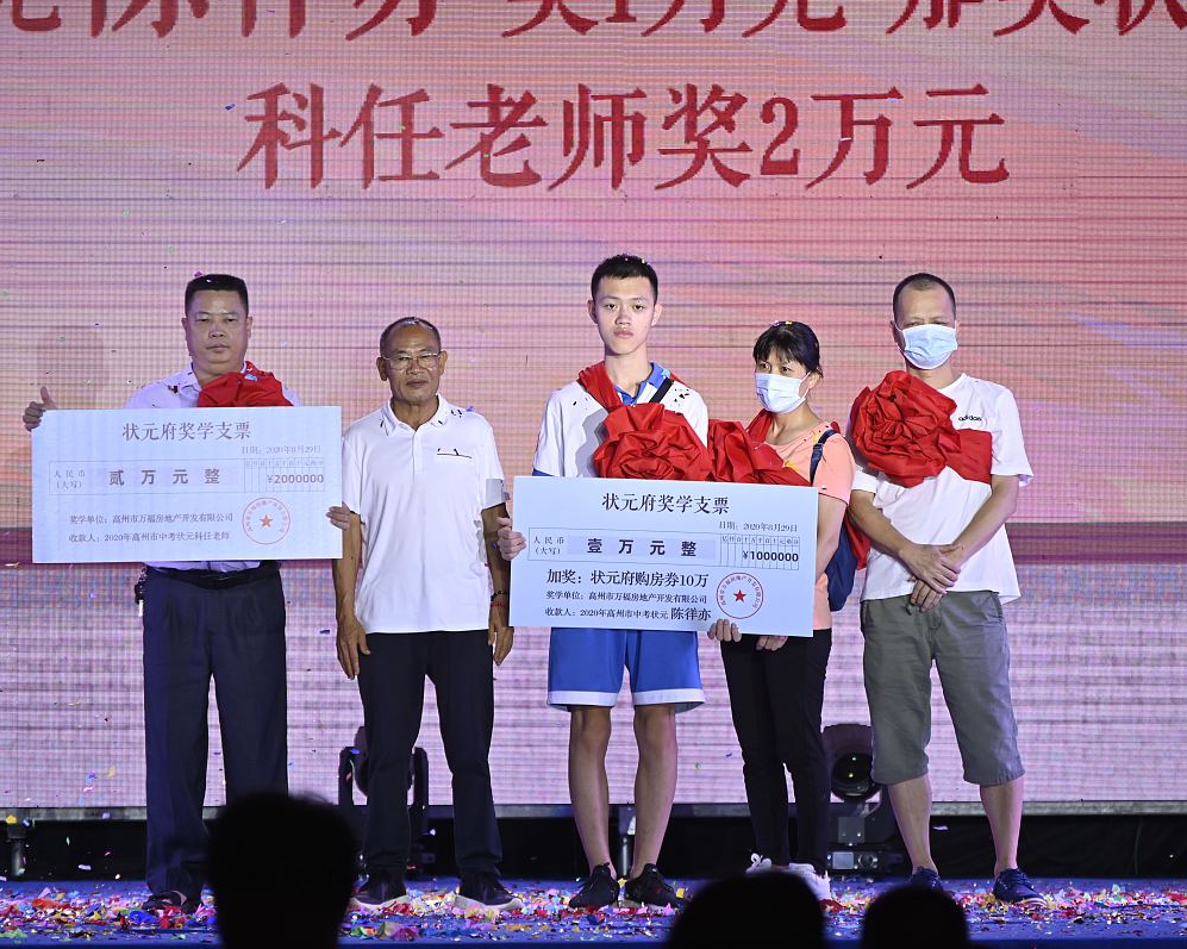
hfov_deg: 9.2
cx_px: 646
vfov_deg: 7.4
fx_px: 7340
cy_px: 474
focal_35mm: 209
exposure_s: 1/500
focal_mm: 185
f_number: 5.6
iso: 800
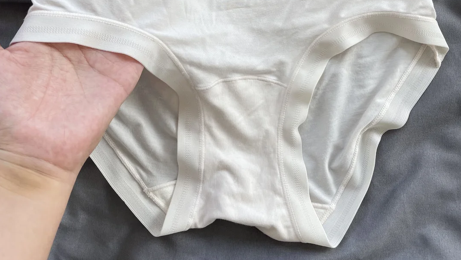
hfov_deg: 52.8
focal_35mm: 38
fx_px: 465
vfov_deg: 29.4
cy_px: 8
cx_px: 230
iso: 40
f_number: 1.6
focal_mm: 4.2
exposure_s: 1/121
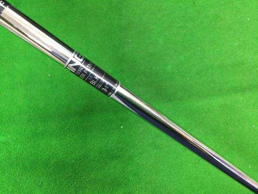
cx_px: 129
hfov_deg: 58.4
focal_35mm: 31
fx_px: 231
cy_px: 97
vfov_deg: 45.4
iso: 250
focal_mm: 3.3
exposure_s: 1/30
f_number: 2.4
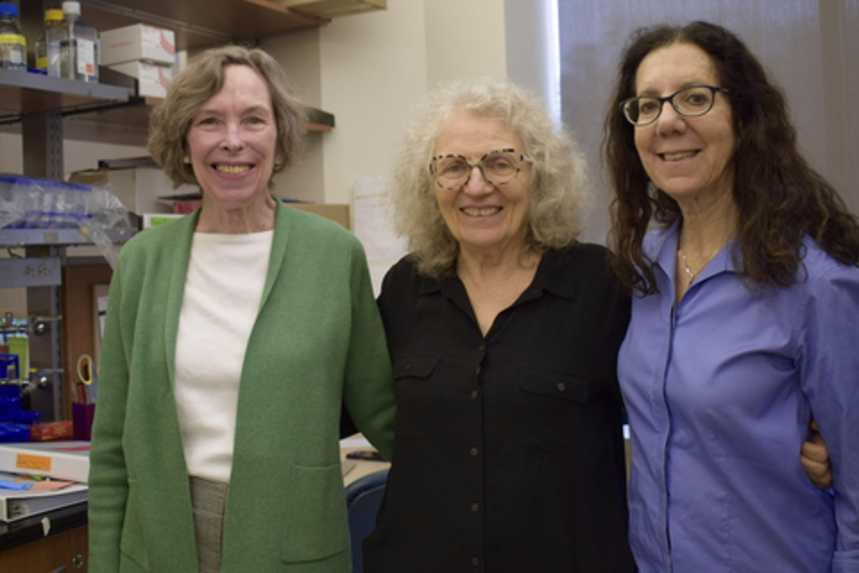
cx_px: 430
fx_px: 859
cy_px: 286
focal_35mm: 36
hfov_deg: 53.1
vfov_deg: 36.9
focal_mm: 24
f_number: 4
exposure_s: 1/80
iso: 400
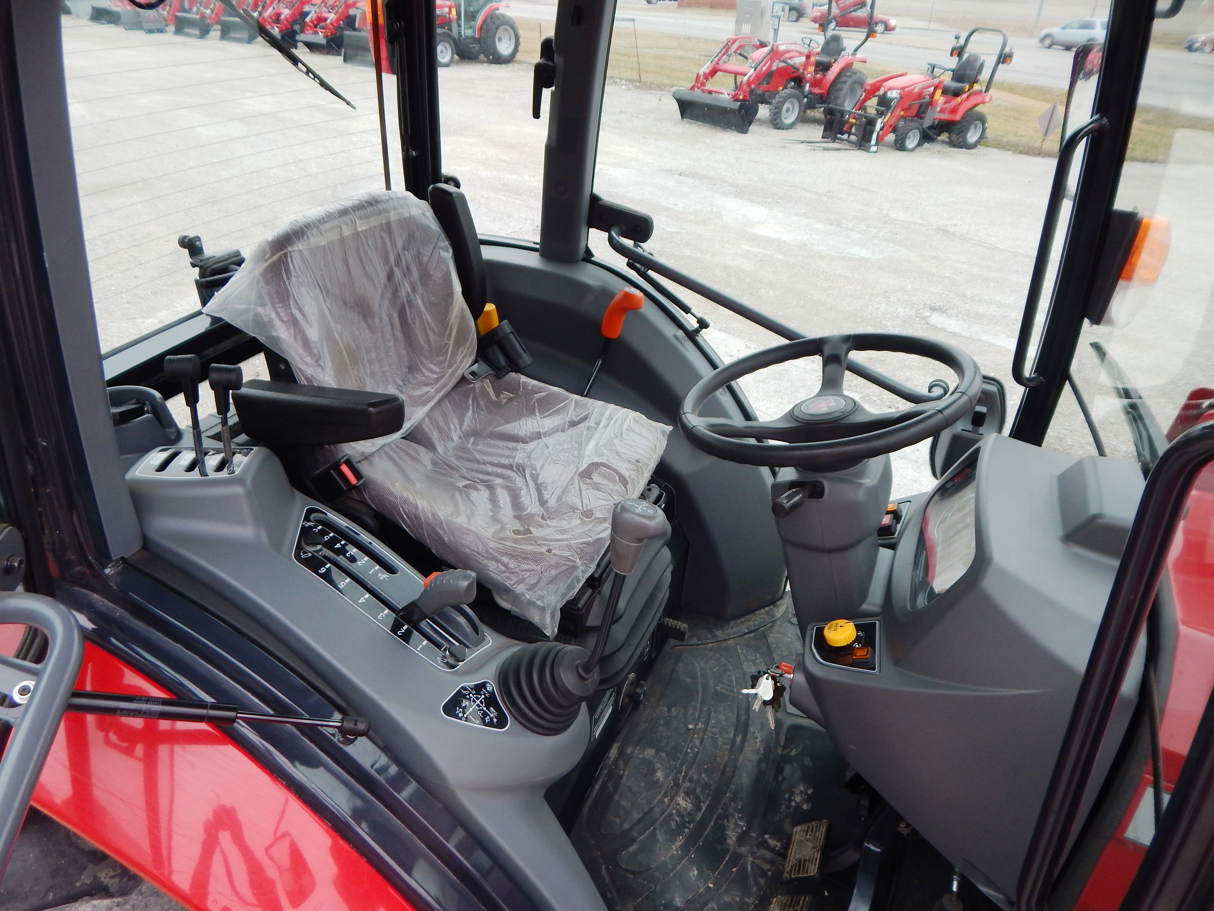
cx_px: 607
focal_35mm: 22
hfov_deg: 76.4
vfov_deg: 61.1
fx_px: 772
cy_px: 456
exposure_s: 1/40
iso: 125
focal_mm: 4
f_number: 3
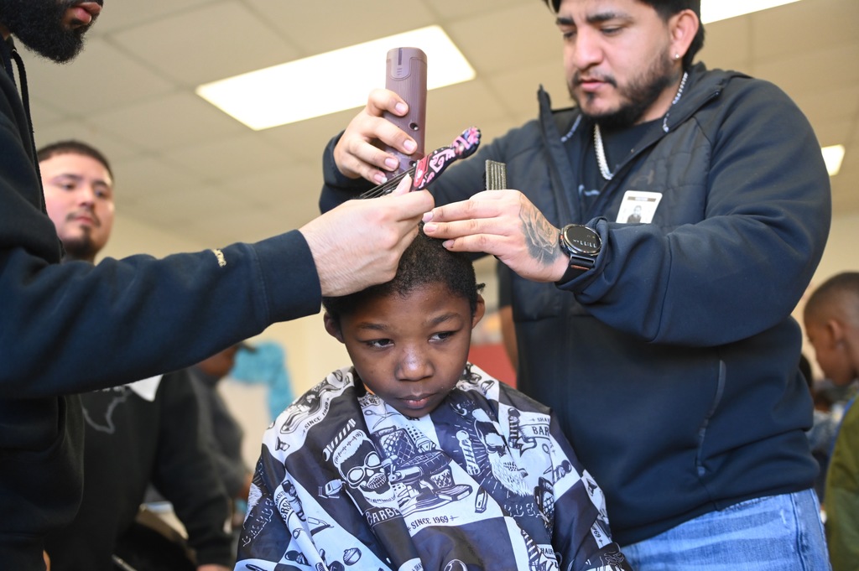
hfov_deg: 50.7
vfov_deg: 35.0
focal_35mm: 38
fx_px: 906
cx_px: 430
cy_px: 286
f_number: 2.8
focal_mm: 38
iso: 2500
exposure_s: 1/400
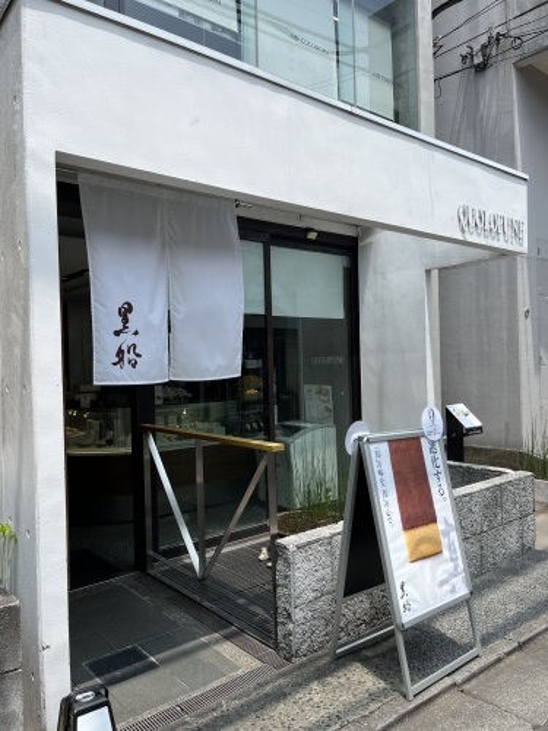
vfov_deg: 67.3
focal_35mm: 26
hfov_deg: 53.1
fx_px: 549
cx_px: 274
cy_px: 366
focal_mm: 5.1
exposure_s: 1/2410
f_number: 1.6
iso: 50
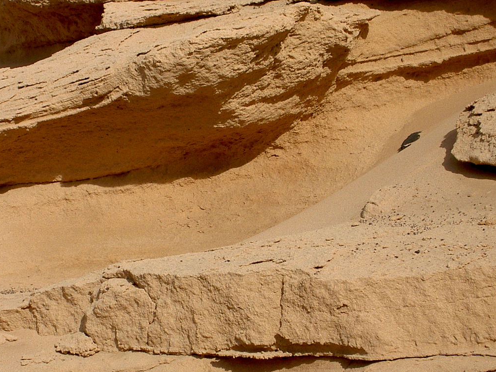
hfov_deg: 12.2
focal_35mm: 162
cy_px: 145
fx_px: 2322
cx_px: 153
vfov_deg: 9.2
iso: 50
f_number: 8.3
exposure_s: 1/250
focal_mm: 16.8
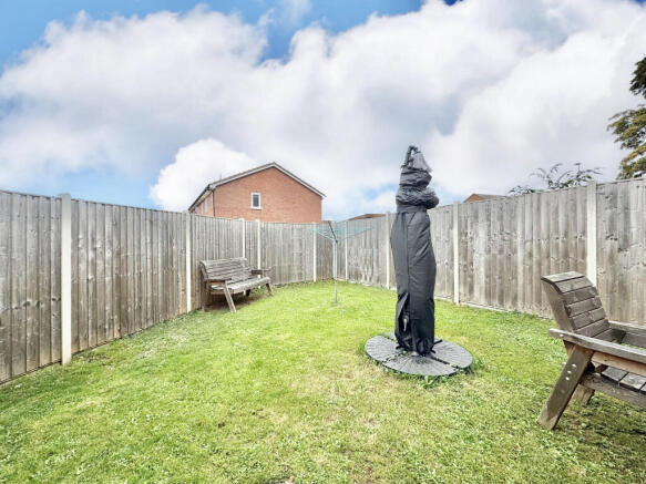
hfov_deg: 102.1
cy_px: 242
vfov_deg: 85.7
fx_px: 261
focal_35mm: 14
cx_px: 323
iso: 40
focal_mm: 2.22
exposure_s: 1/734
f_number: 2.2
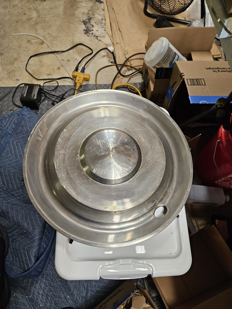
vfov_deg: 73.9
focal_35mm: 23
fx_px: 206
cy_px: 154
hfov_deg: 58.9
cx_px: 116
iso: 160
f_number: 1.8
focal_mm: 5.4
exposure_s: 1/120
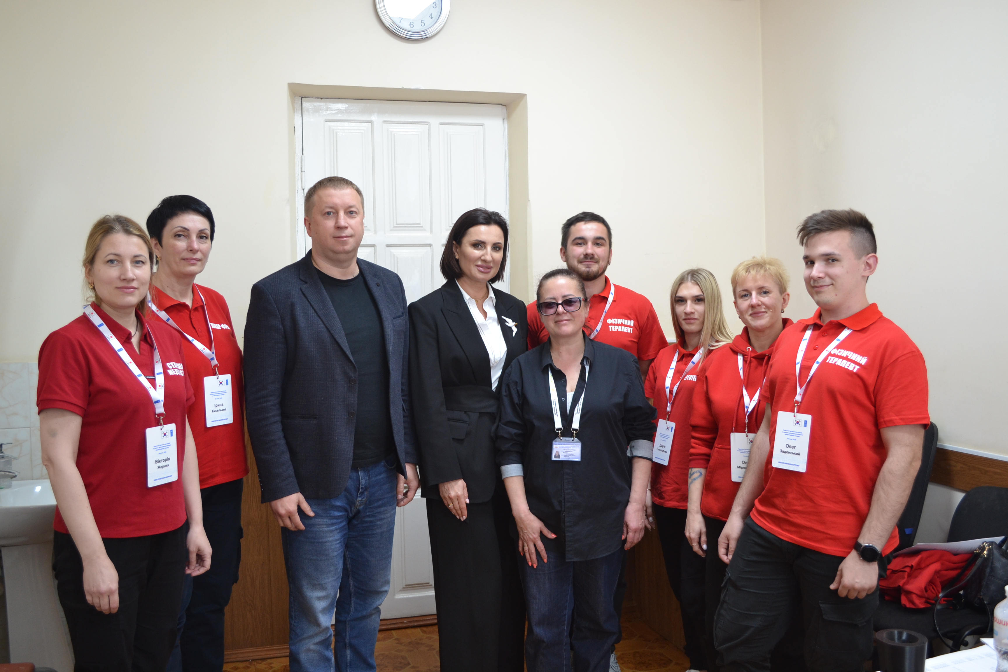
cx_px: 504
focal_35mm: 33
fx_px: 924
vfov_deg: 40.0
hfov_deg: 57.2
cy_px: 336
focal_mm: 22
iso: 400
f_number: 4
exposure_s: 1/25
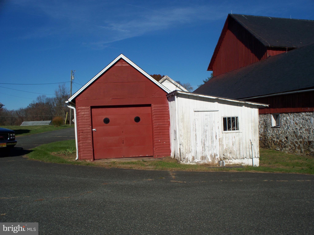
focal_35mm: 36
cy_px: 118
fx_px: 327
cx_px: 157
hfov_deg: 51.4
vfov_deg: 39.7
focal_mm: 7.54
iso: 64
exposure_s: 1/1000
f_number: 5
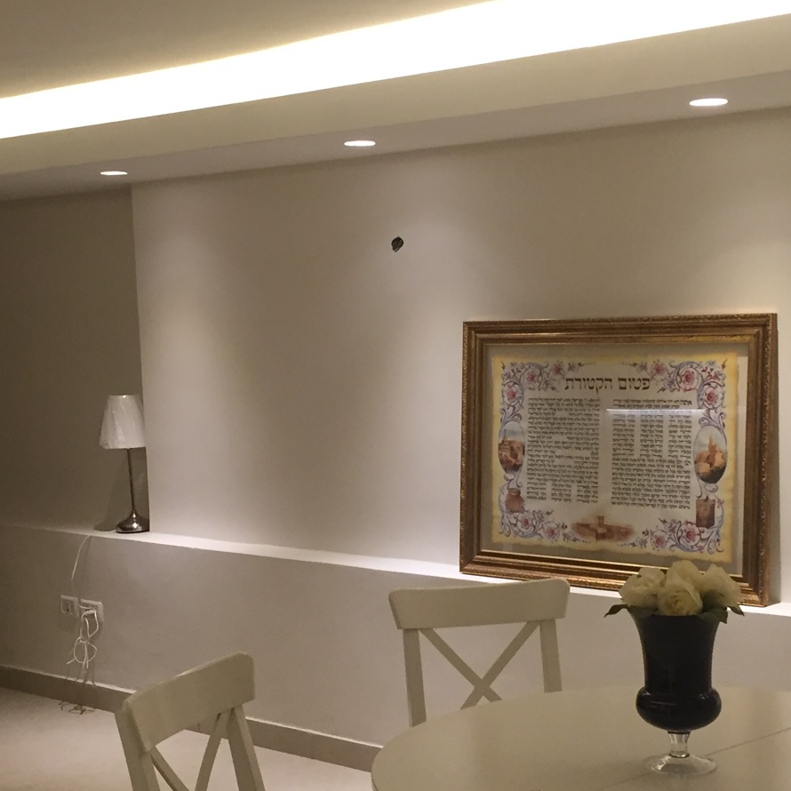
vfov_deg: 29.0
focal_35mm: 59
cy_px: 498
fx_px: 1525
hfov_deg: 29.1
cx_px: 385
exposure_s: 1/33
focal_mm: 4.15
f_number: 2.2
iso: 80
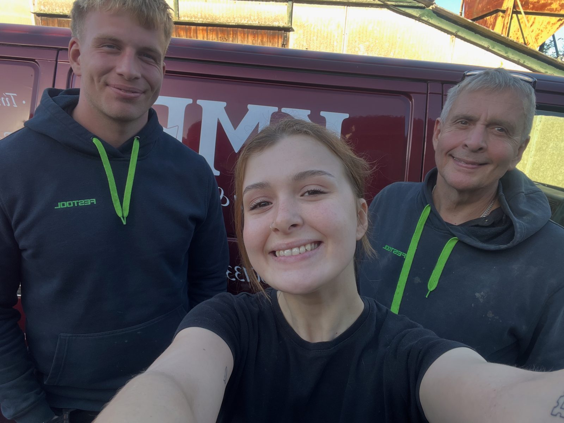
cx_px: 282
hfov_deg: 73.9
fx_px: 375
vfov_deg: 58.9
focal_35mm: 23
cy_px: 212
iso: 32
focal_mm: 2.71
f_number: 2.2
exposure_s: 1/121
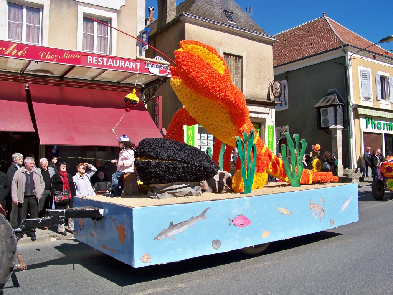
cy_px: 148
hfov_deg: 55.4
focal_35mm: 33
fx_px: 375
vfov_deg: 42.9
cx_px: 196
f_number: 4
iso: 80
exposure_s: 1/800
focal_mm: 5.85
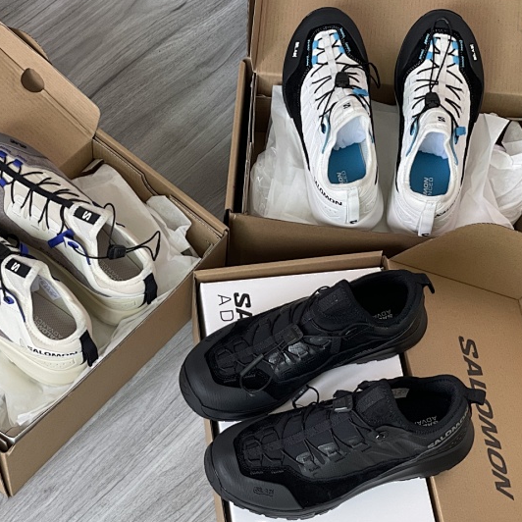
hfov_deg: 20.4
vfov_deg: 20.4
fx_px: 1450
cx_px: 215
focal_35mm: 85
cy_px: 270
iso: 125
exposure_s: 1/121
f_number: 2.2
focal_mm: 7.5
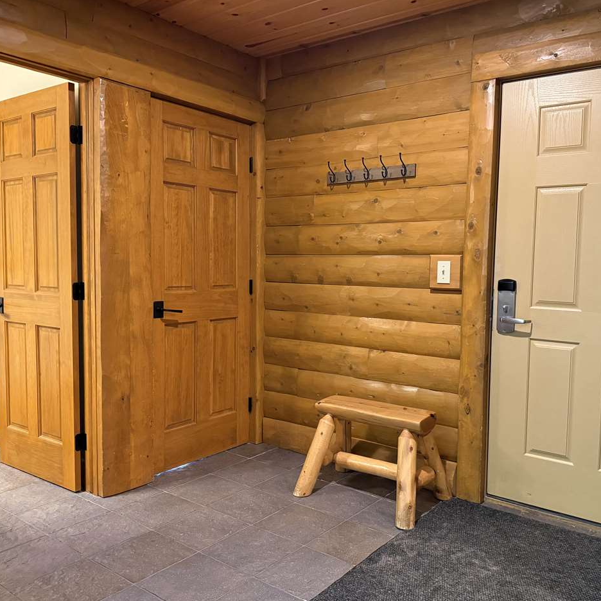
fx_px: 570
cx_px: 326
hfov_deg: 55.6
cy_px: 295
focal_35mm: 29
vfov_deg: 55.6
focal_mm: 6.76
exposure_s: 1/60
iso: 640
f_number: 1.78
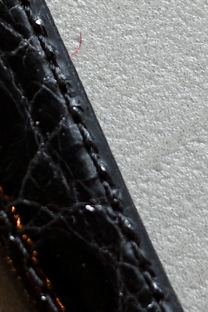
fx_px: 1543
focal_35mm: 178
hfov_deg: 7.5
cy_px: -215
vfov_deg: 10.9
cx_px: -163
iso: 200
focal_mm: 26
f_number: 2.8
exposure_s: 1/40
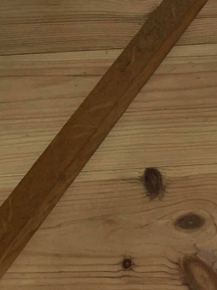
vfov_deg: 12.2
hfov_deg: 9.5
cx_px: -46
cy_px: -143
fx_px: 1288
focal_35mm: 154
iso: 32
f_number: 2.2
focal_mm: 4.15
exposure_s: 1/33
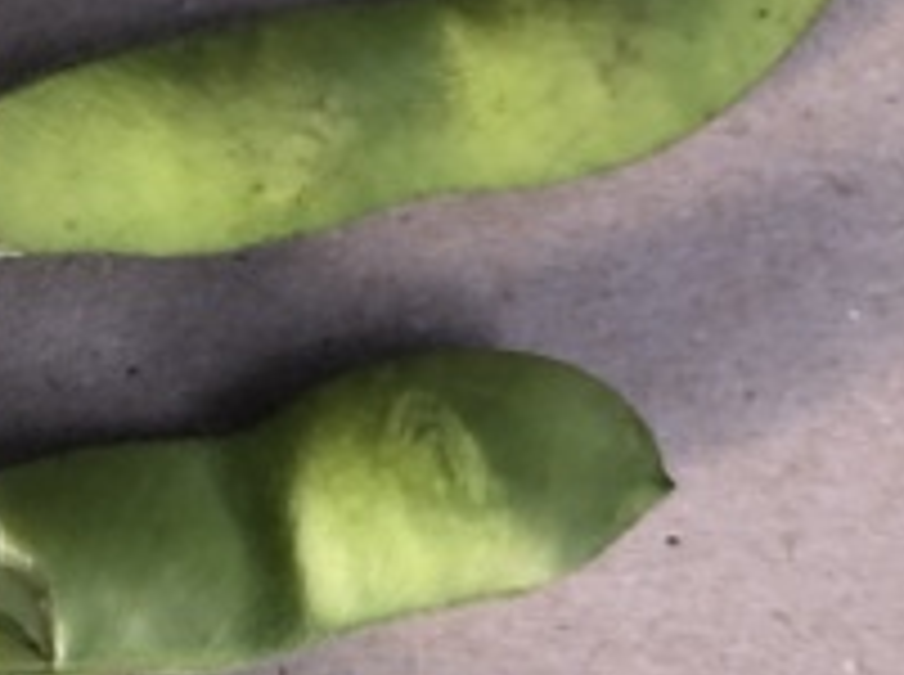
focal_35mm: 67
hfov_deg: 26.3
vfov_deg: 21.8
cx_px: -139
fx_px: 1747
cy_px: 266
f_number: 1.8
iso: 100
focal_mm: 3.99
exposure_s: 1/5
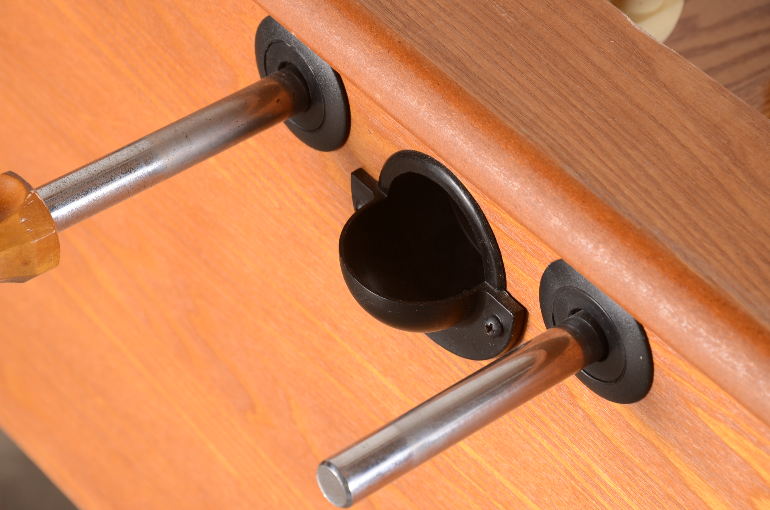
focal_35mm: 158
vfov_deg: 8.7
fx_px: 3362
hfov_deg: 13.1
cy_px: 255
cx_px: 385
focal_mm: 105
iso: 125
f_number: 10
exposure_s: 1/80
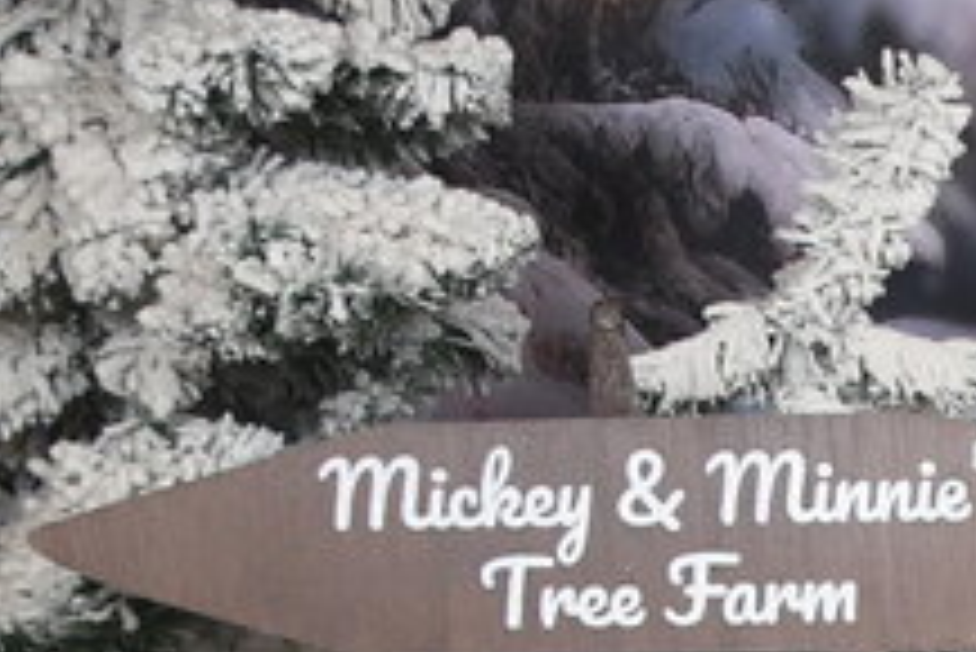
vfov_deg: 7.6
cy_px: 1527
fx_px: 4612
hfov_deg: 10.6
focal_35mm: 170
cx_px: 2233
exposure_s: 1/125
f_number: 6.3
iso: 640
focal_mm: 24
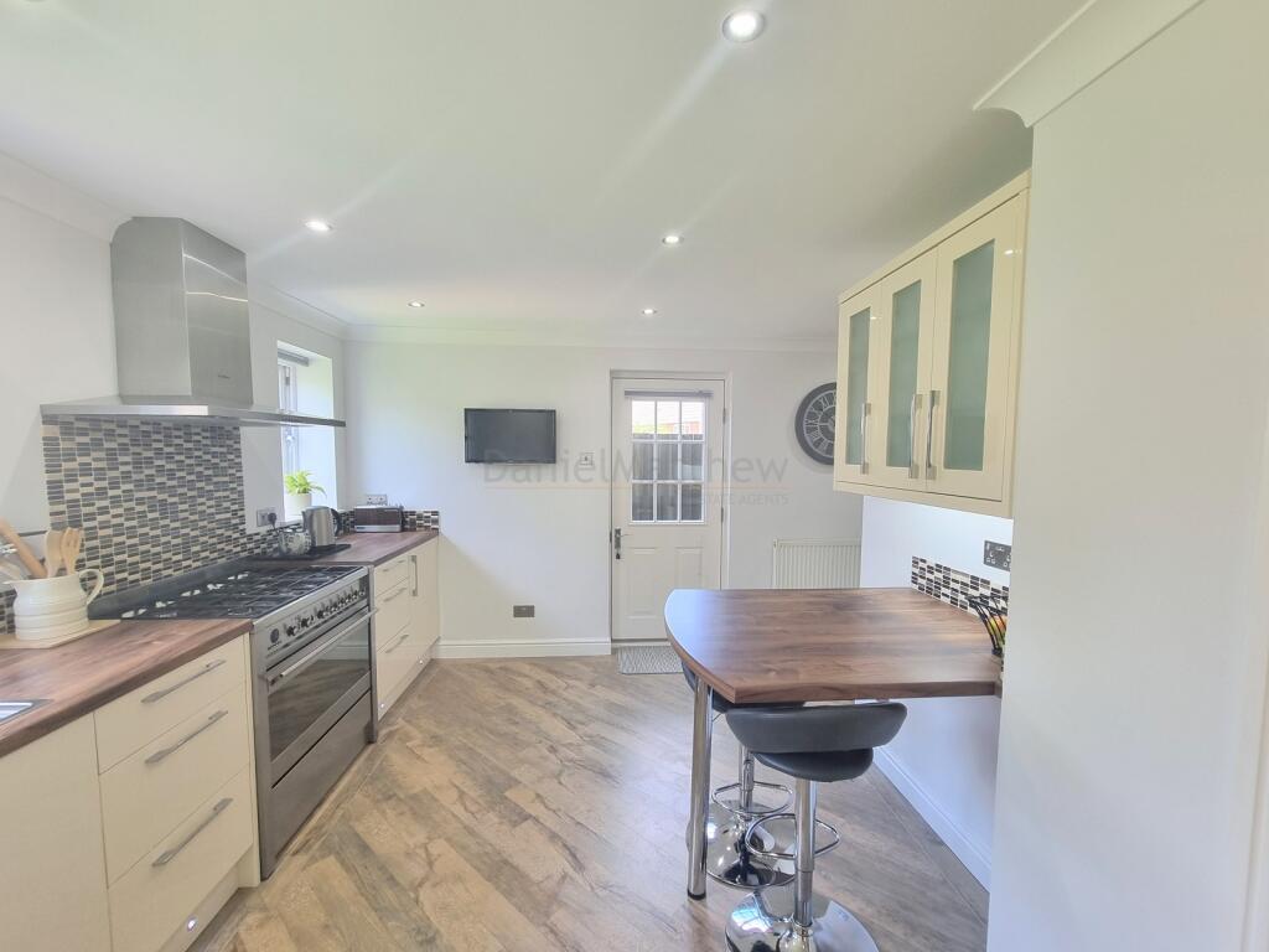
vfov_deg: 89.9
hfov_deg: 106.2
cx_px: 634
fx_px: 477
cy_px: 476
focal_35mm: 13
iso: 64
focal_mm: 2.2
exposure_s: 1/50
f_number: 2.2
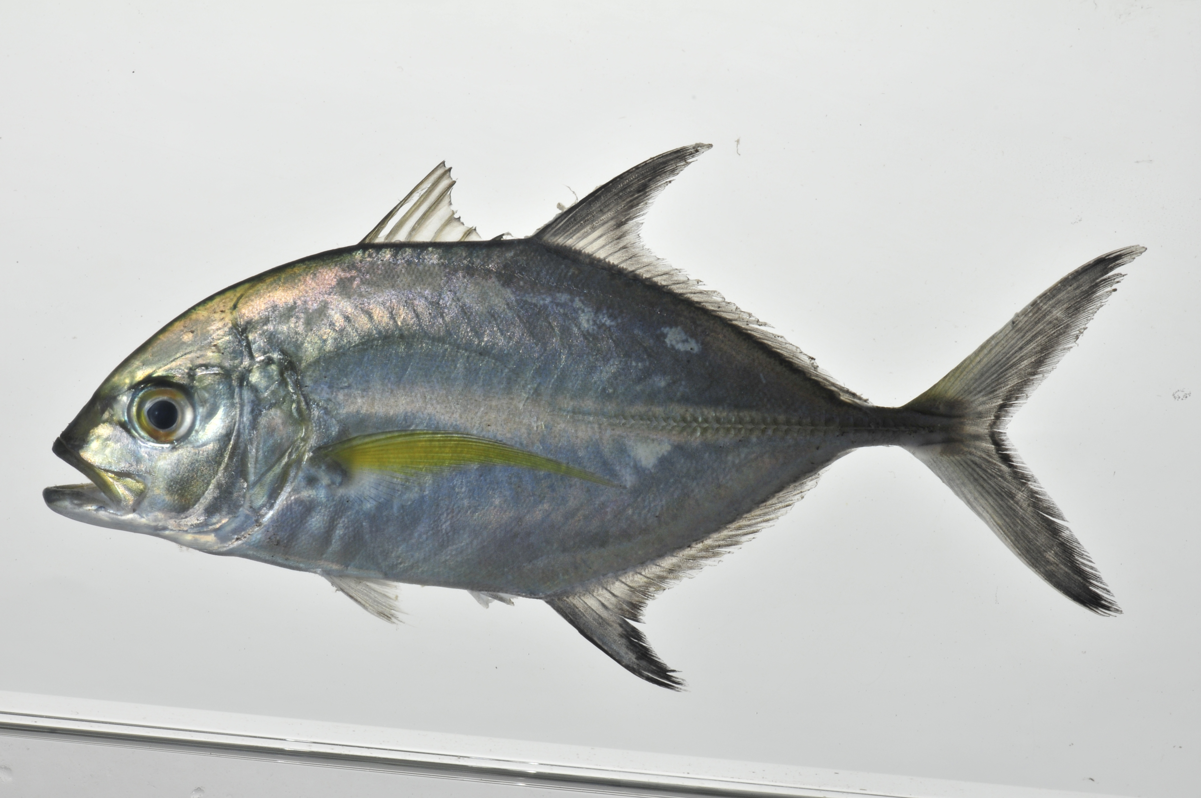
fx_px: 5248
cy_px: 399
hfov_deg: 13.1
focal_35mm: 158
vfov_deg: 8.7
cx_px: 600
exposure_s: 1/60
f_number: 25
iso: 200
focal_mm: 105
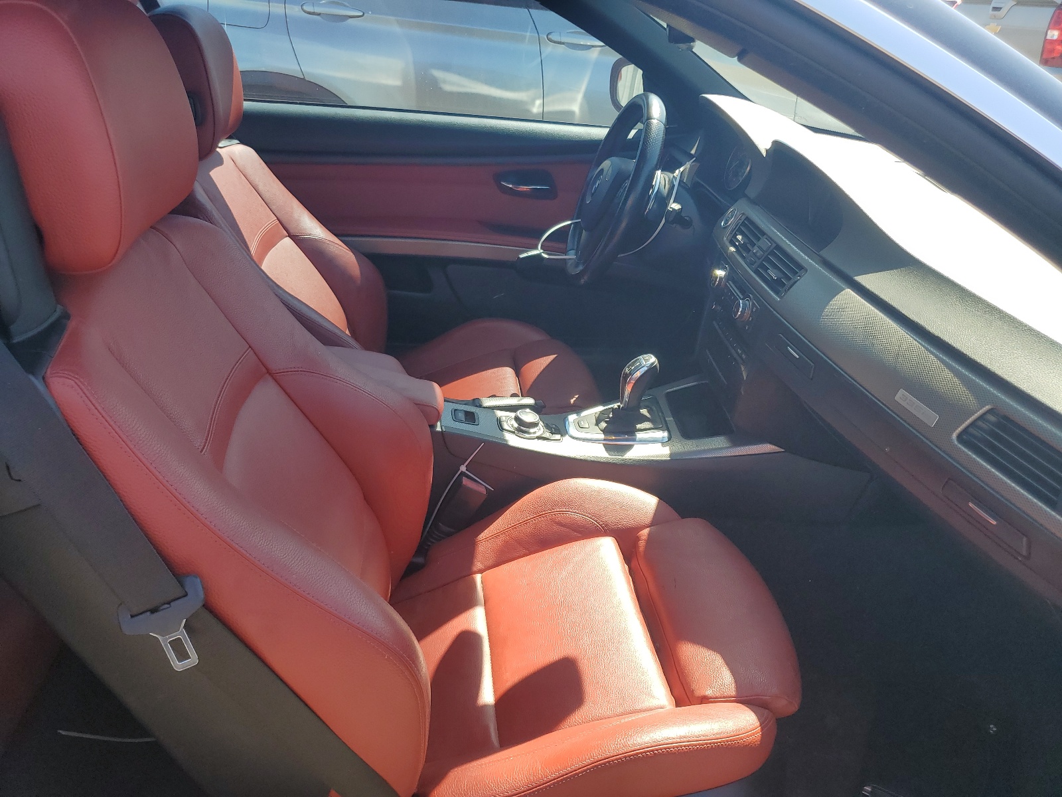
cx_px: 531
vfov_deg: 53.1
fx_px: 798
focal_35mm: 26
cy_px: 398
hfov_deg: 67.3
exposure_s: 1/588
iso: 50
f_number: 1.5
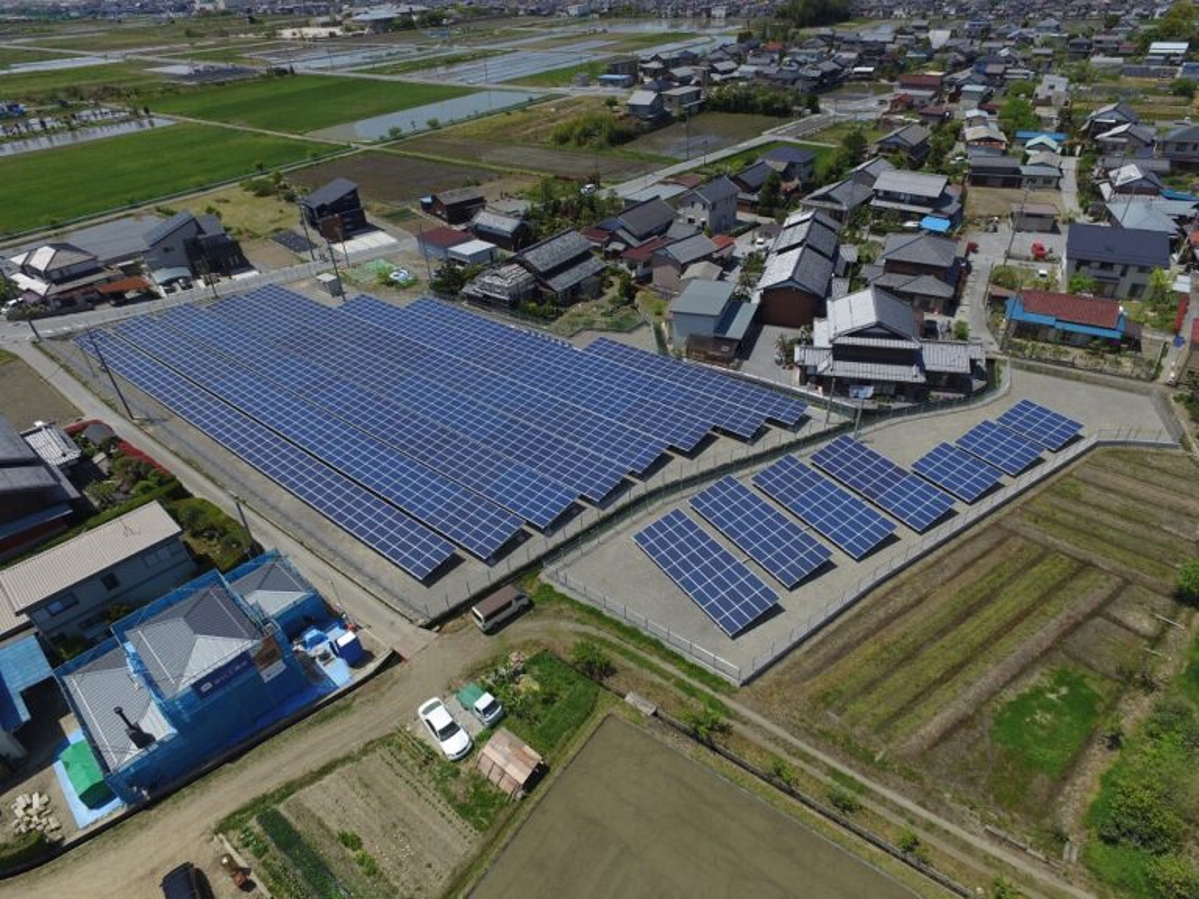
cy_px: 450
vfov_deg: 66.0
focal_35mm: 20
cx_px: 600
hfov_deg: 81.7
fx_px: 693
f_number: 2.8
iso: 100
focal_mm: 3.61
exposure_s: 1/1597
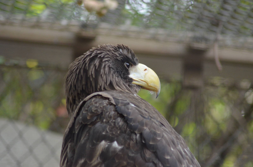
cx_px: 126
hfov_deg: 5.3
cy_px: 84
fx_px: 2735
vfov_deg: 3.5
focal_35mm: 390
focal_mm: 260
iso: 1800
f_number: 5
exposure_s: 1/500
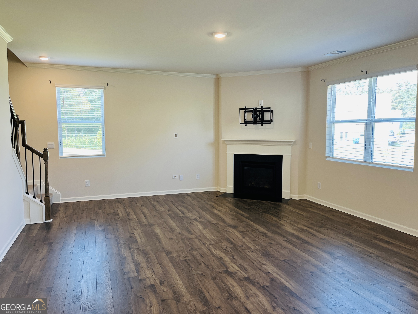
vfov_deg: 53.1
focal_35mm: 26
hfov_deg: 67.3
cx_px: 209
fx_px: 314
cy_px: 157
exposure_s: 1/120
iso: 125
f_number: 1.6
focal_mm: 5.1
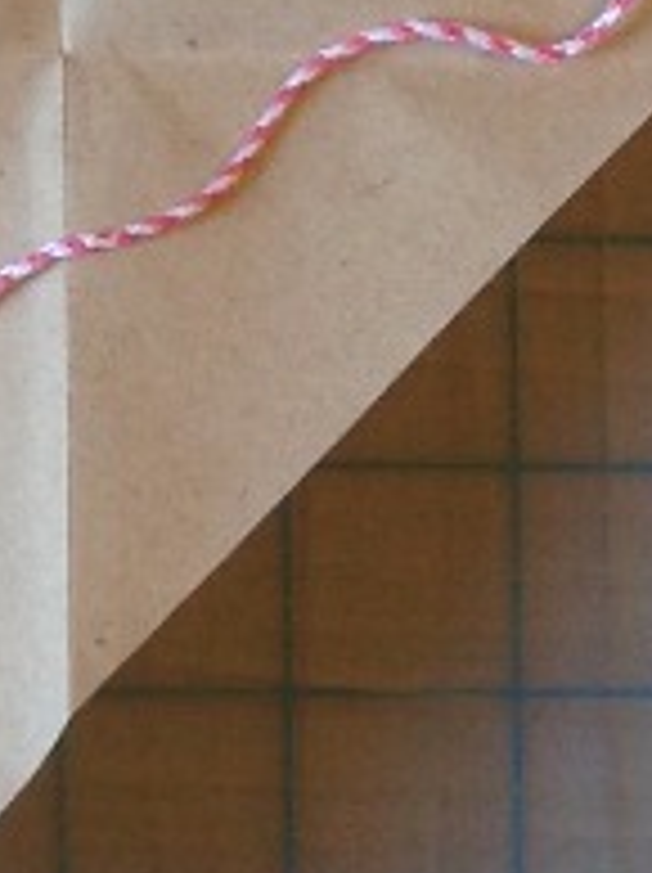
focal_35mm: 195
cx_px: -432
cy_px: -801
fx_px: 4908
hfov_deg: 7.4
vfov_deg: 9.6
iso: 64
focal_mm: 4.28
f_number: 2.4
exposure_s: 1/15
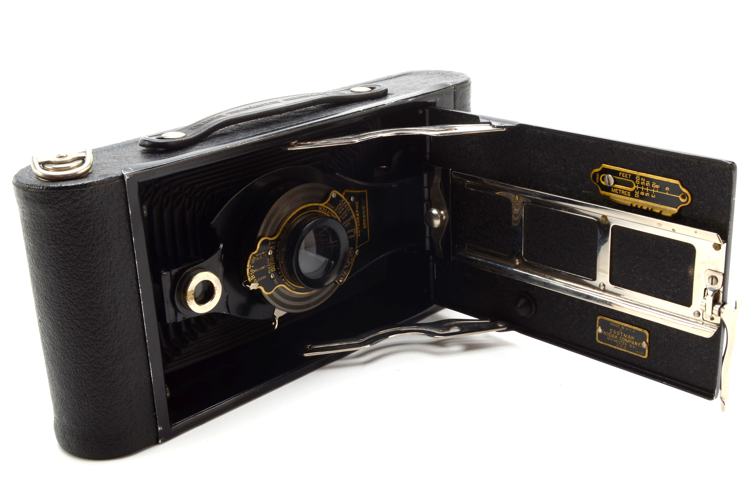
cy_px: 249
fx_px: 971
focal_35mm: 46
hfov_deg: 42.4
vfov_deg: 28.8
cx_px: 376
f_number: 20
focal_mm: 31
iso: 100
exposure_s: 1/160
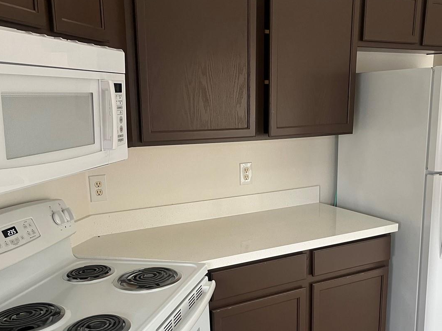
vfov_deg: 36.5
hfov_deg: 47.8
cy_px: 217
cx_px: 243
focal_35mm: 39
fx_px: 498
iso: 125
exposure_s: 1/61
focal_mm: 5.1
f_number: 1.6
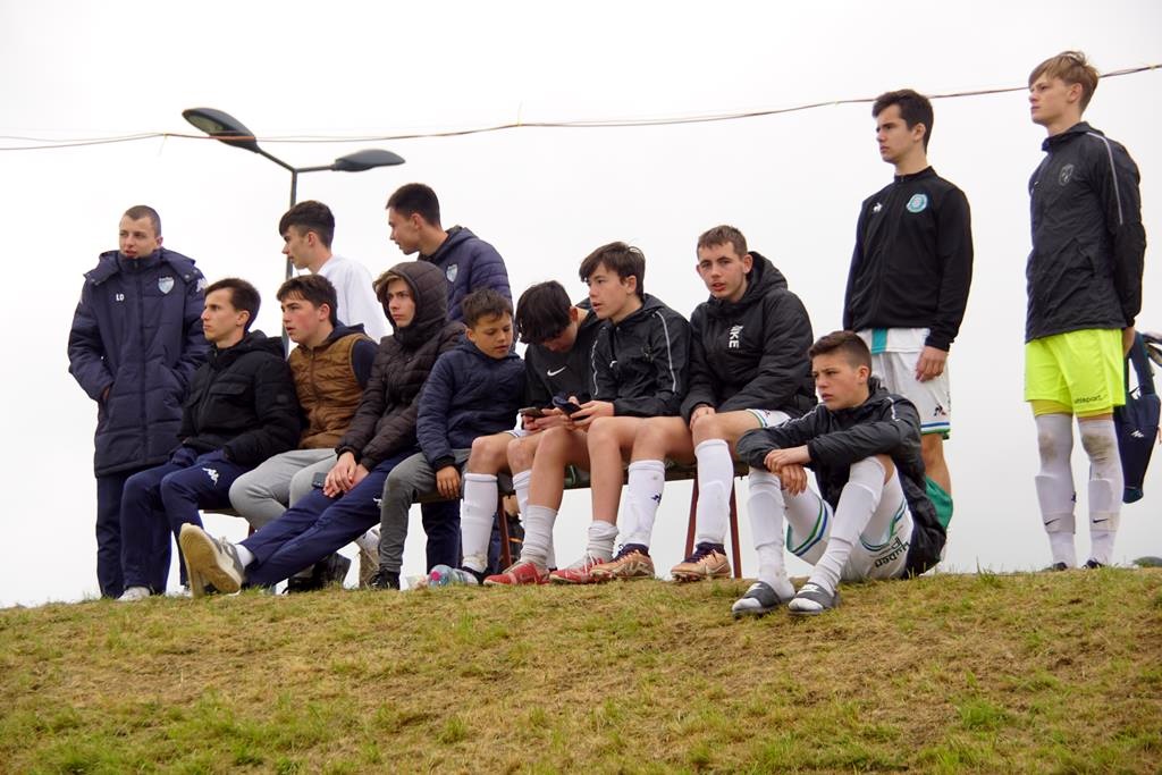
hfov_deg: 19.5
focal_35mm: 105
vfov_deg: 13.0
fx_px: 3389
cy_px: 388
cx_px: 581
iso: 160
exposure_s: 1/160
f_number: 5.6
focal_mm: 70
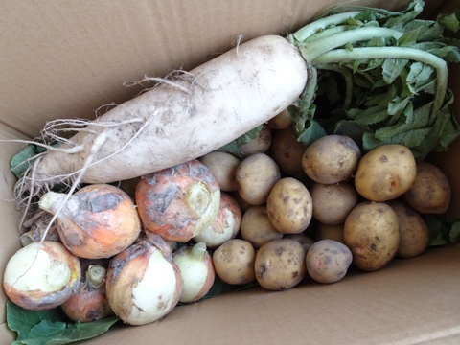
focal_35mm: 24
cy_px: 172
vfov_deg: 56.8
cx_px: 230
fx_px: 319
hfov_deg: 71.6
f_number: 3.5
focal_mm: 4.1
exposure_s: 1/30
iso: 800
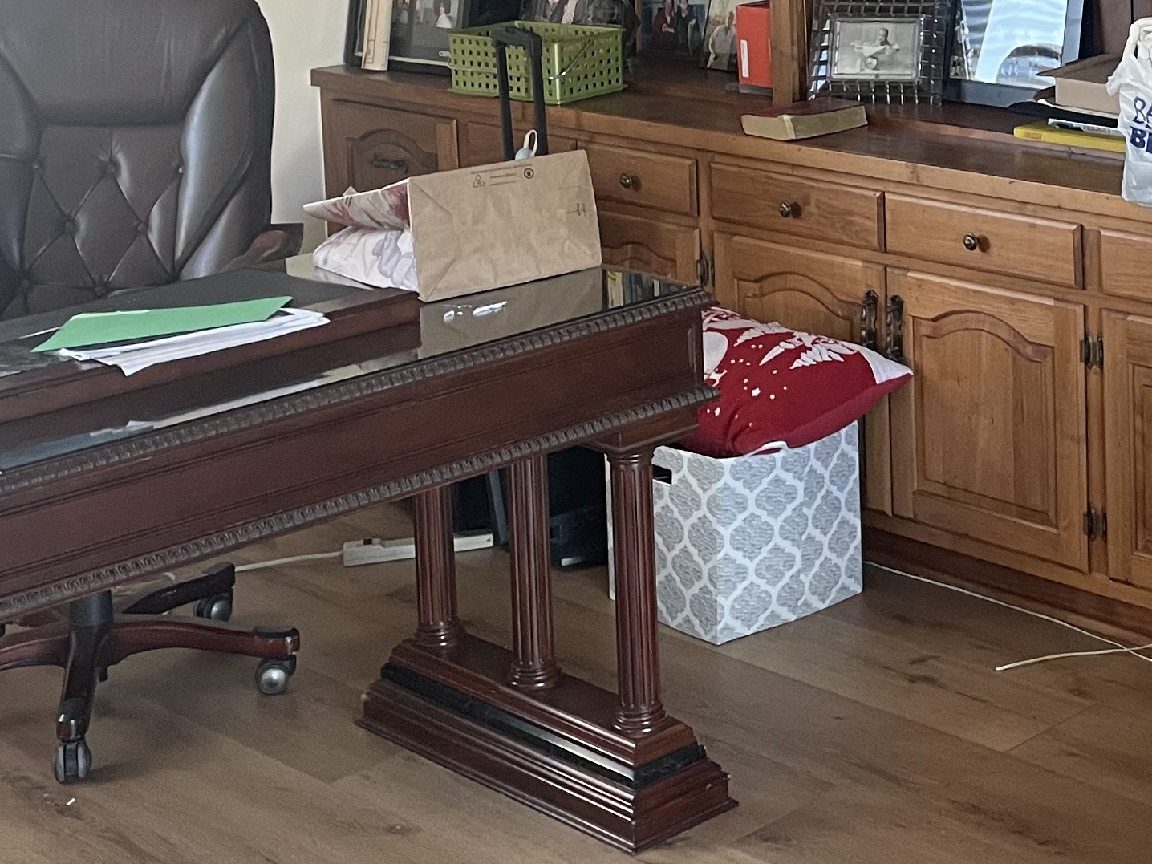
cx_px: 1115
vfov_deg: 19.4
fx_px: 2429
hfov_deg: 25.5
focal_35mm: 73
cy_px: -69
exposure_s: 1/75
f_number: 1.6
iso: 125
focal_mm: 4.2
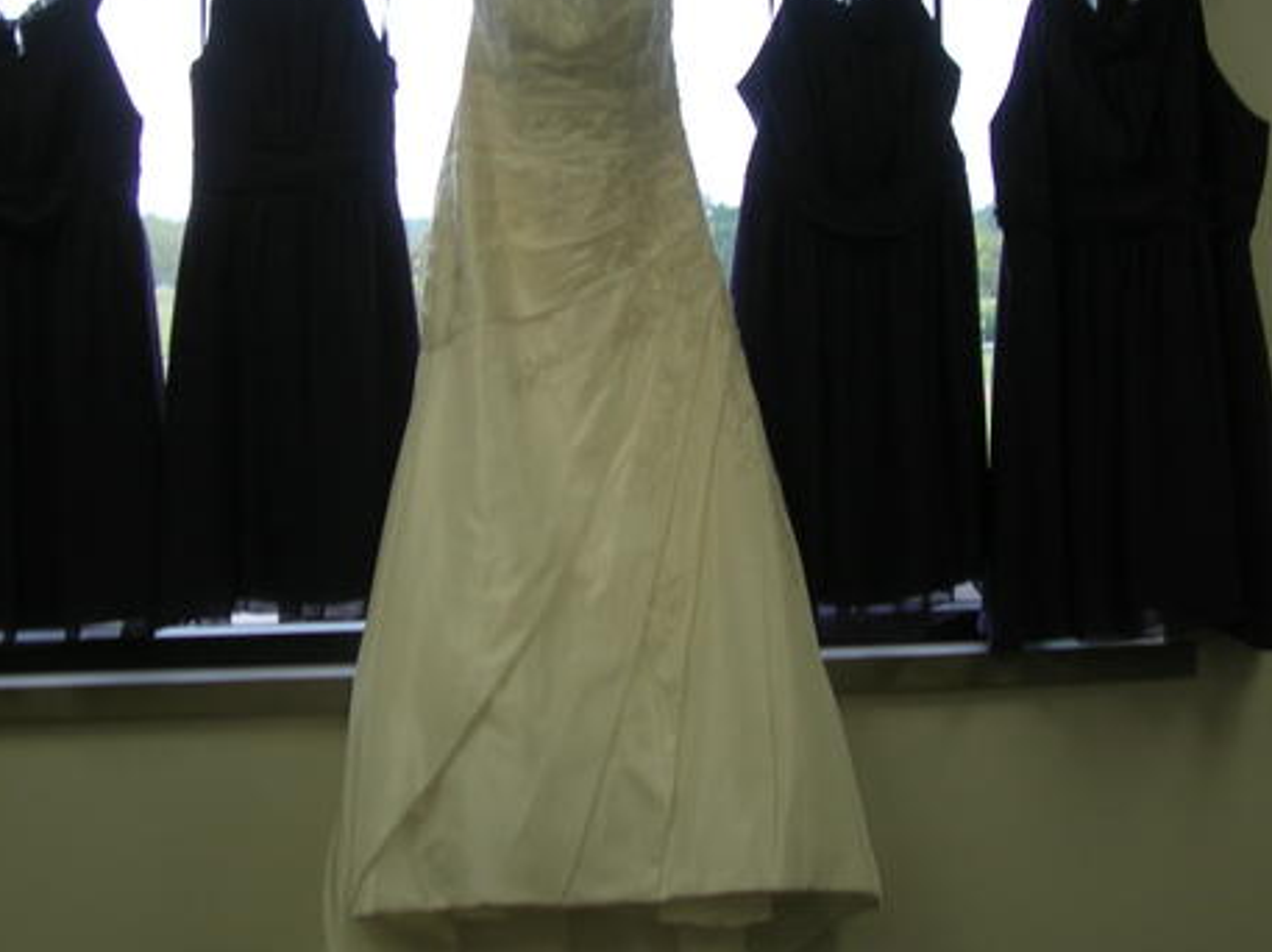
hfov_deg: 27.8
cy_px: 355
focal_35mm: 70
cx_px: 562
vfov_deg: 20.9
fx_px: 2570
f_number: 3.3
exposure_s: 1/46
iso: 50
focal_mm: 8.4
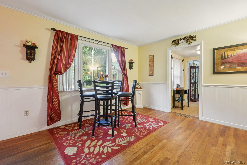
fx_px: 103
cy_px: 82
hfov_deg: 100.4
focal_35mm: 15
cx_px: 124
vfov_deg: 77.3
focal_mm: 10
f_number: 8
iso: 640
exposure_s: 1/6
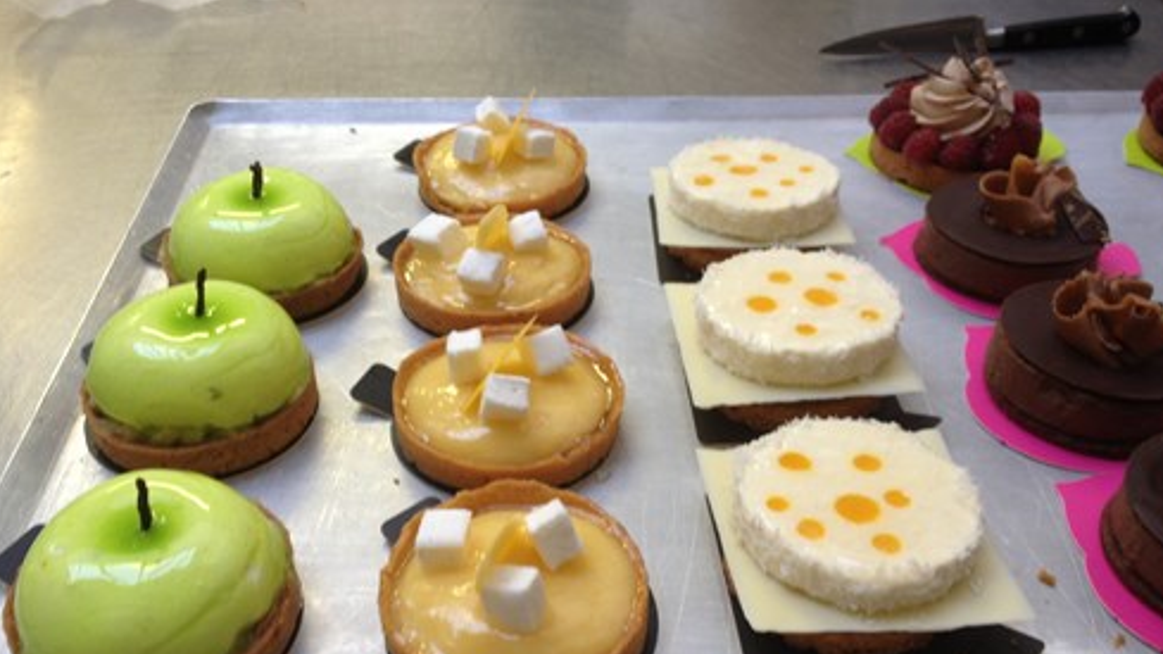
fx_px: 1203
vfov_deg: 30.3
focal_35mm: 39
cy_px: 422
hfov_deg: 51.6
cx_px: 576
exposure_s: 1/20
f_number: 2.4
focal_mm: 4.28
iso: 64
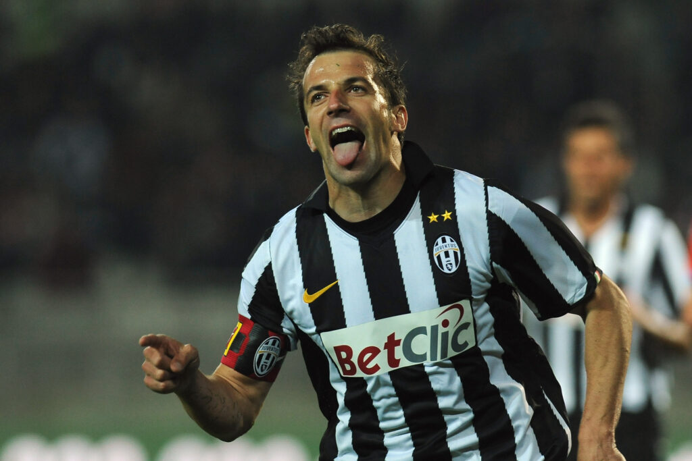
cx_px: 346
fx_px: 5767
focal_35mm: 300
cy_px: 230
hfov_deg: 6.9
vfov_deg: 4.6
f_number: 4
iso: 2000
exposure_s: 1/1000
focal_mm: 300
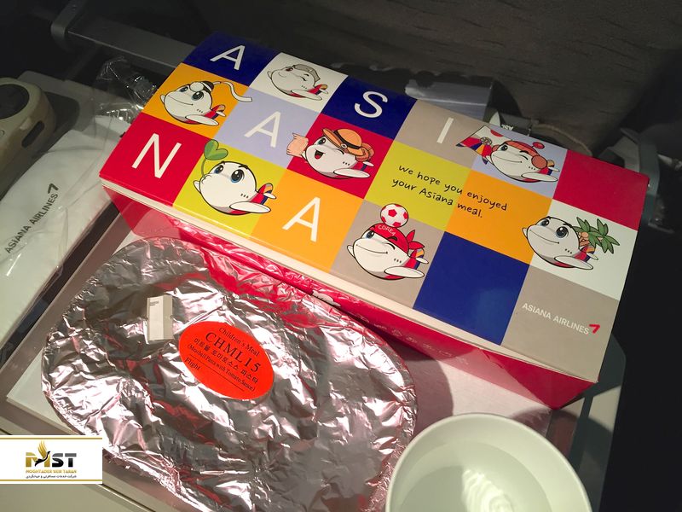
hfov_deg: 61.7
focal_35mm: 29
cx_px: 341
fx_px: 571
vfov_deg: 48.2
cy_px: 256
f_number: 2.2
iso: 80
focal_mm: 4.15
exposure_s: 1/30
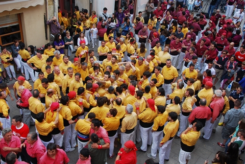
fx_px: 245
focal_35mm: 36
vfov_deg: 37.0
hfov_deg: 53.1
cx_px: 122
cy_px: 82
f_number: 5.6
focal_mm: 24
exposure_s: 1/125
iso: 110
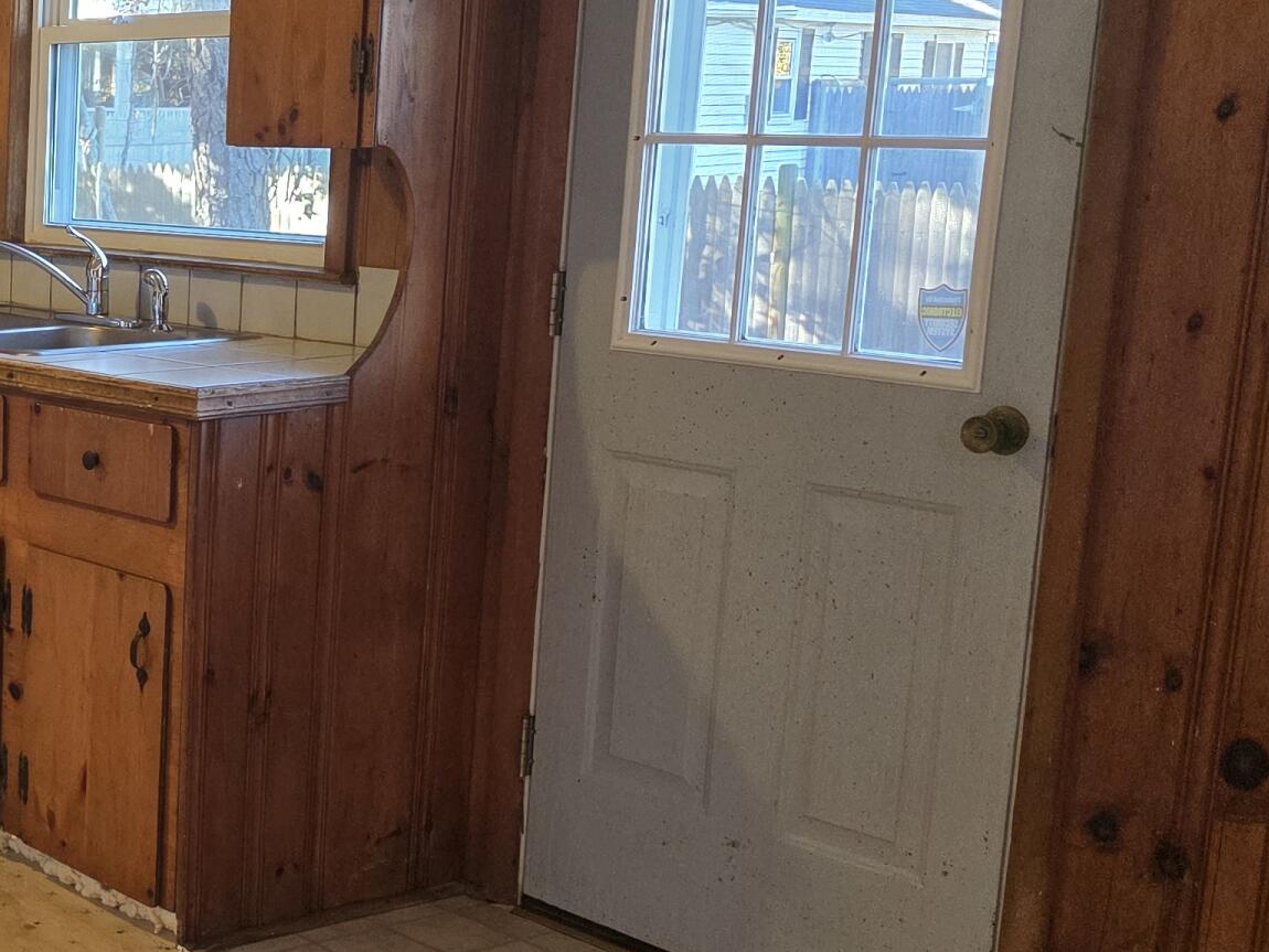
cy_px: 526
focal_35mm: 60
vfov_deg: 24.4
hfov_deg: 28.1
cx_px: -252
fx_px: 2200
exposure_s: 1/120
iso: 320
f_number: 1.7
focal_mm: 6.3
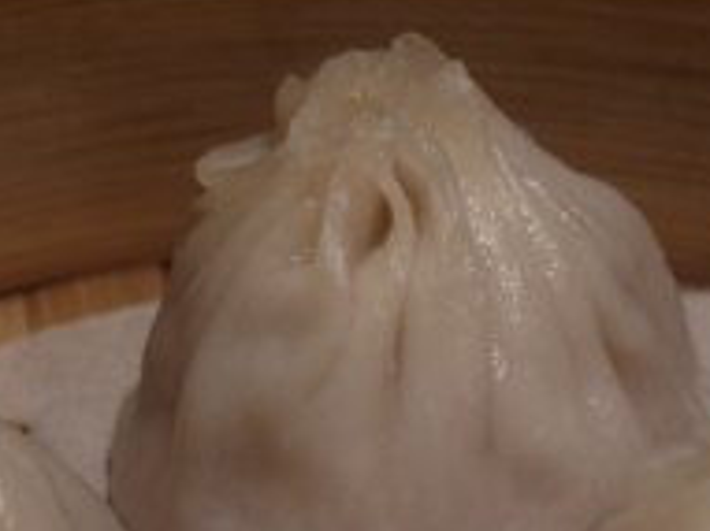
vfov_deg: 9.5
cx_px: 349
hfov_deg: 12.8
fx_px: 3177
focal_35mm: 155
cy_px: 538
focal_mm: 33
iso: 400
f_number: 5.6
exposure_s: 1/60
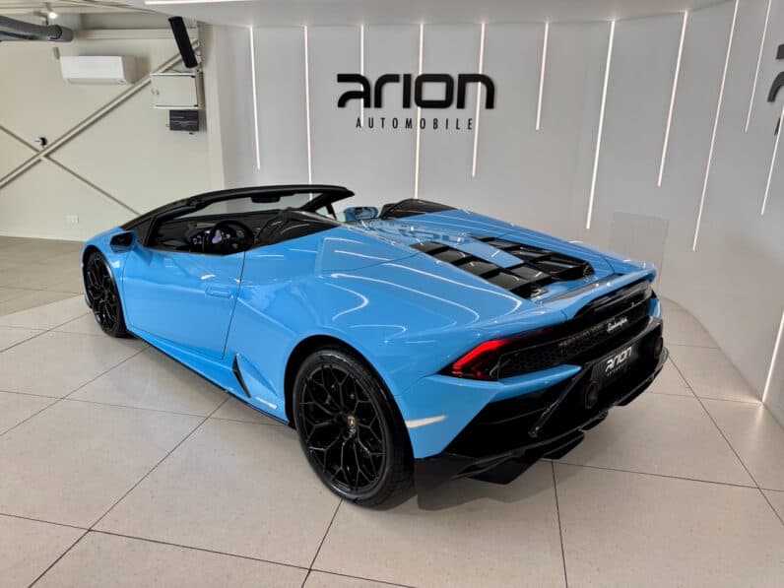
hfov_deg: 71.6
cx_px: 392
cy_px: 294
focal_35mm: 24
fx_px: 544
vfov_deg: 56.8
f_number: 1.78
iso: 100
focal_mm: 6.76
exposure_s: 1/150
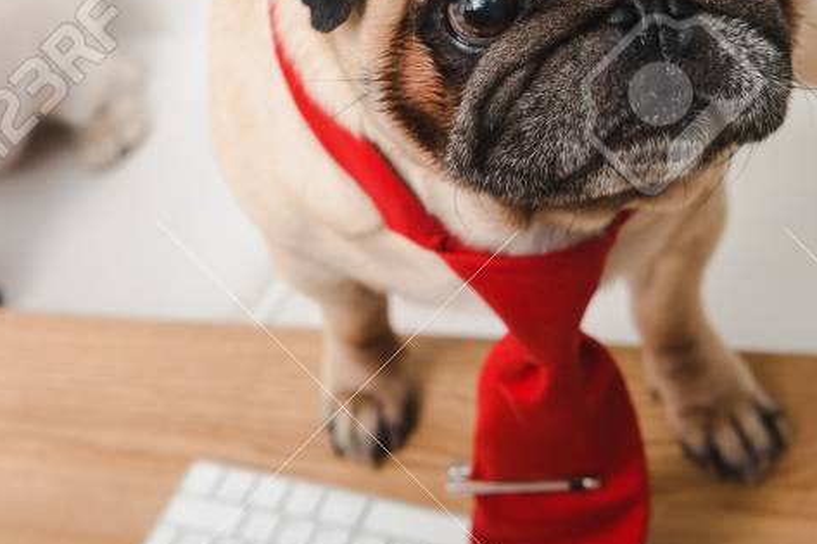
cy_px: 34
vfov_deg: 15.3
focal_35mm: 88
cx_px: 340
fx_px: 1996
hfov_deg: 23.1
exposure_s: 1/200
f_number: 4.5
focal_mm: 32
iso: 200
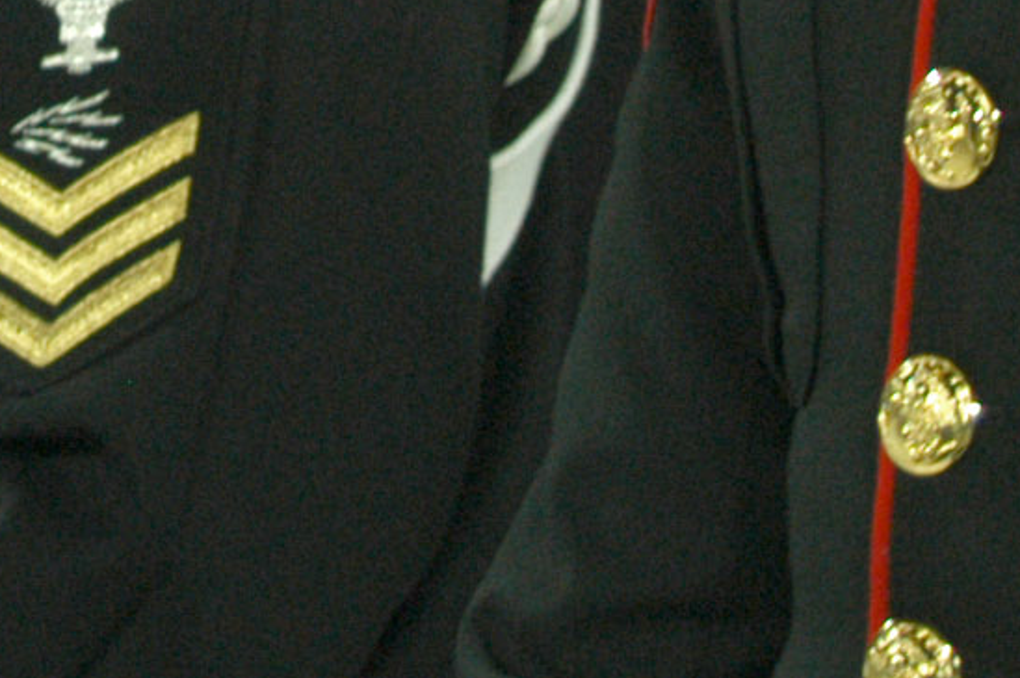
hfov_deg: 8.9
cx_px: -13
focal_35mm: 230
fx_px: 6511
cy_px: -676
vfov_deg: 5.8
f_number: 4
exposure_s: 1/200
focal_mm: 28
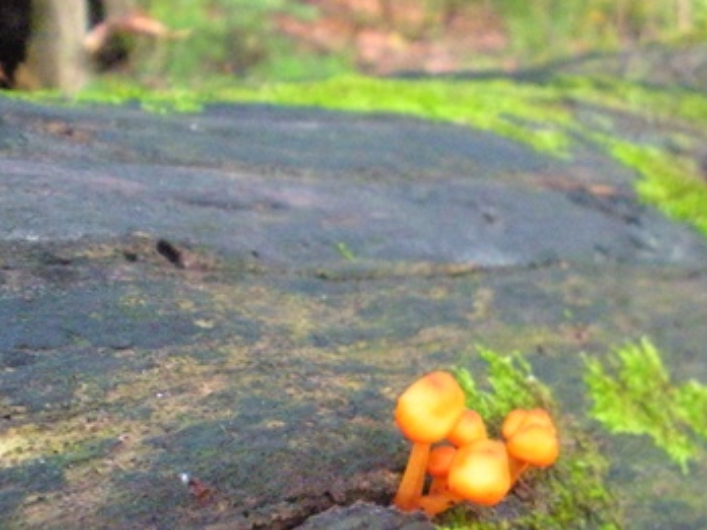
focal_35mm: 62
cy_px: 408
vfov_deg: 23.4
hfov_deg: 31.1
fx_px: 1266
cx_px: 429
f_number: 3.5
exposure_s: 1/33.4
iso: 1600
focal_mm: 6.3
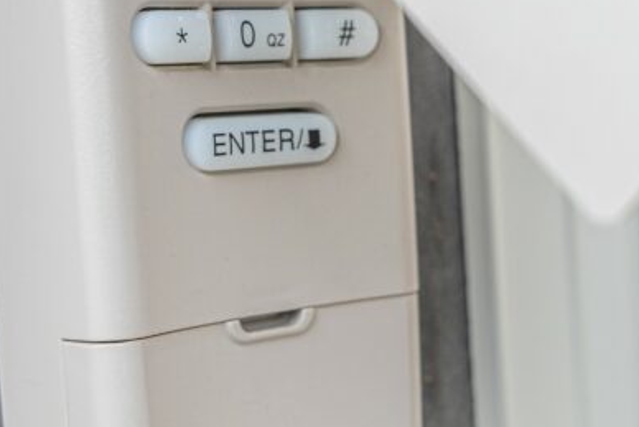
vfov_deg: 15.7
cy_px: 253
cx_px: 361
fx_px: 1545
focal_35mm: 87
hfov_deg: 23.4
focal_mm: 22
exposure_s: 1/50
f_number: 5
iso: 320
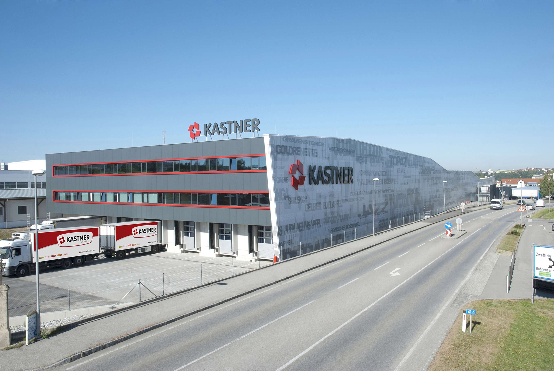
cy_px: 186
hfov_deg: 67.3
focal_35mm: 27
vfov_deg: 48.0
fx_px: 416
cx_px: 277
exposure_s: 1/100
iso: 200
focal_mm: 18
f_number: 16
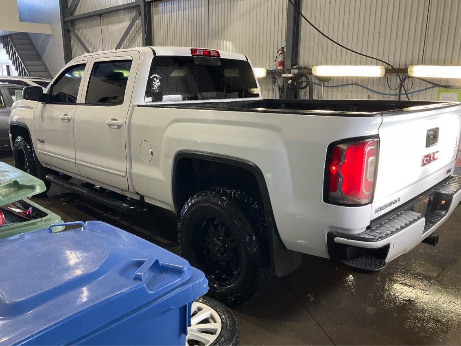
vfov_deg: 48.2
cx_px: 230
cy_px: 173
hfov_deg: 61.7
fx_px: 386
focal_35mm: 29
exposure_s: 1/60
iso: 50
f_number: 1.8
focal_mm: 3
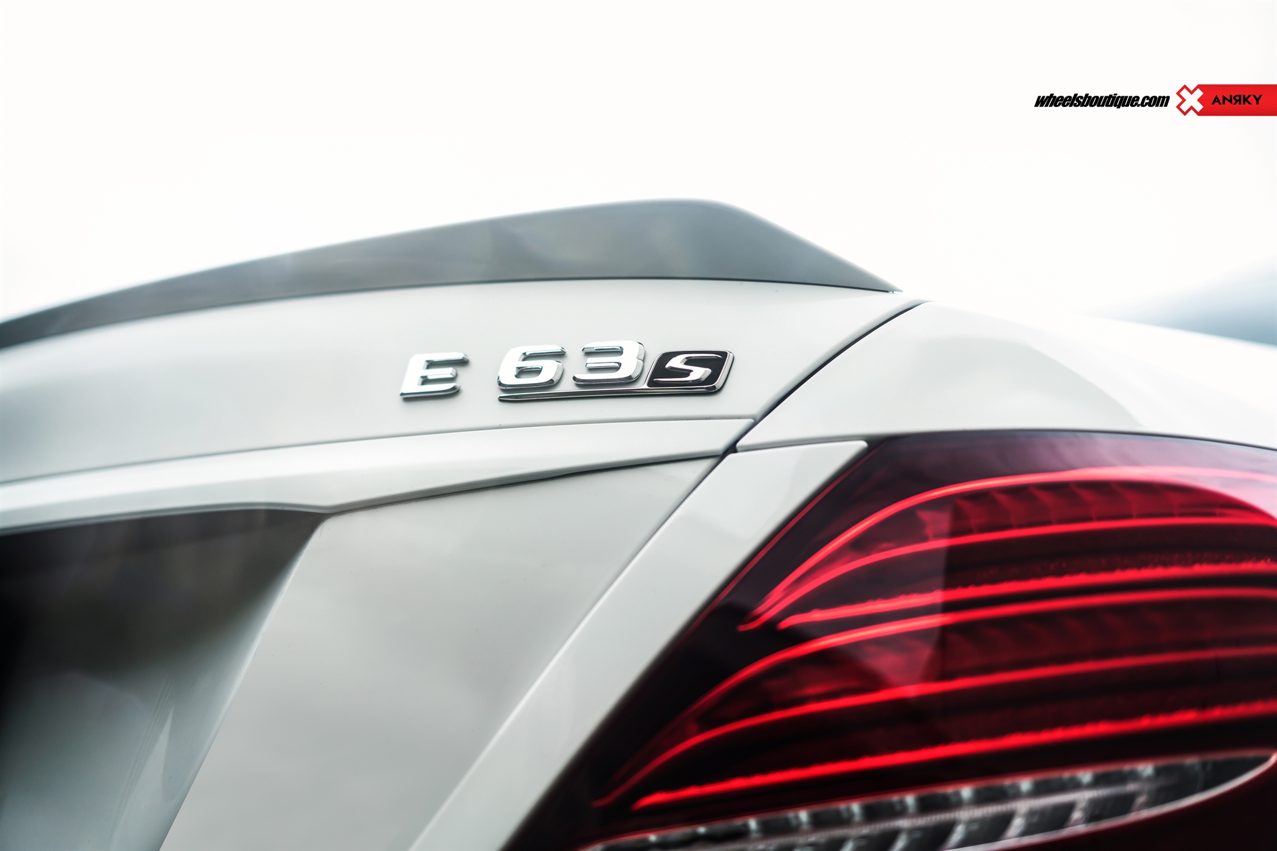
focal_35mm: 55
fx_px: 1951
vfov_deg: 24.6
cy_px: 426
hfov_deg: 36.2
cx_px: 638
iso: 100
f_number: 2
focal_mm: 55
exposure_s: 1/800
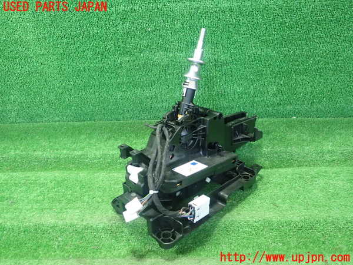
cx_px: 176
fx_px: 306
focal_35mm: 30
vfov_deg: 46.8
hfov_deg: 60.0
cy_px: 132
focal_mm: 5.5
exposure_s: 1/125
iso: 640
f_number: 2.3
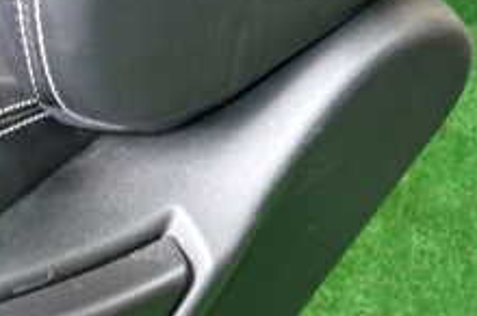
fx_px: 939
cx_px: -65
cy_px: 370
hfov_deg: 26.0
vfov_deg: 18.2
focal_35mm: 71
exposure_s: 1/30
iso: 500
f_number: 2
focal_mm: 4.5
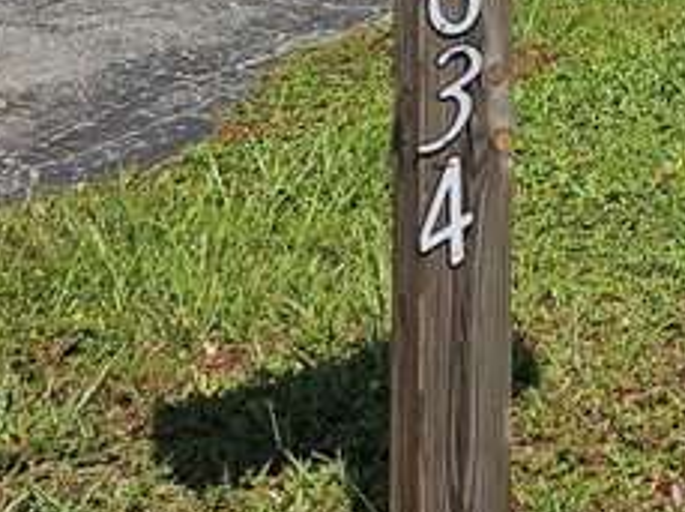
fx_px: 2035
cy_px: -425
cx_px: 1226
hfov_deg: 16.2
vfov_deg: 12.9
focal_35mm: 103
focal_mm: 6.3
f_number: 1.7
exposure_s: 1/1376
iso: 10
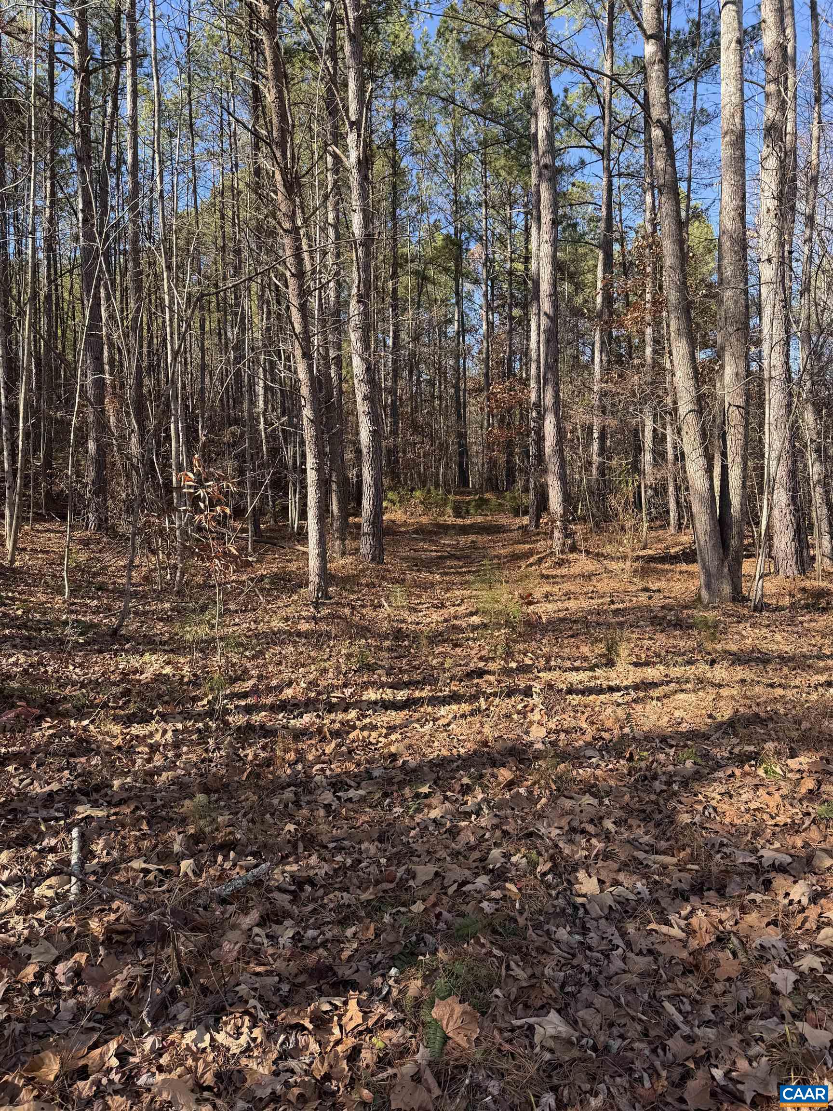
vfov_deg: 71.6
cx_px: 416
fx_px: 770
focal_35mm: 24
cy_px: 556
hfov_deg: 56.8
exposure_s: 1/742
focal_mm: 6.76
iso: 80
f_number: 1.78
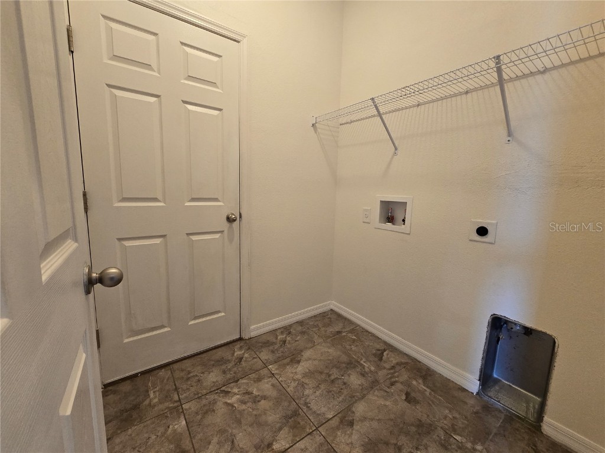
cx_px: 302
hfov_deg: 106.2
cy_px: 226
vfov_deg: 89.9
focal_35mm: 13
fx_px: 227
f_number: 2.2
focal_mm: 2.2
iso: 320
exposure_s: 1/60
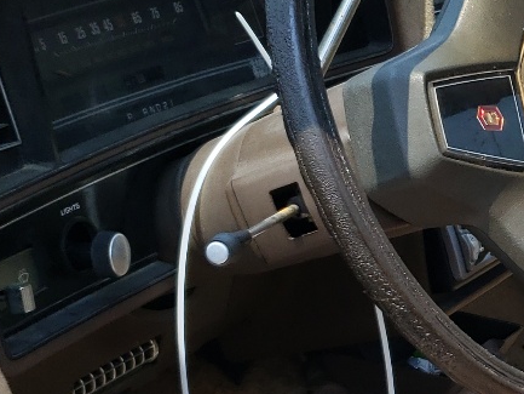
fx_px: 1454
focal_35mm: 96
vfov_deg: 15.2
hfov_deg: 18.5
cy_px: 362
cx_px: 737
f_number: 1.5
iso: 50
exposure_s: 1/1111
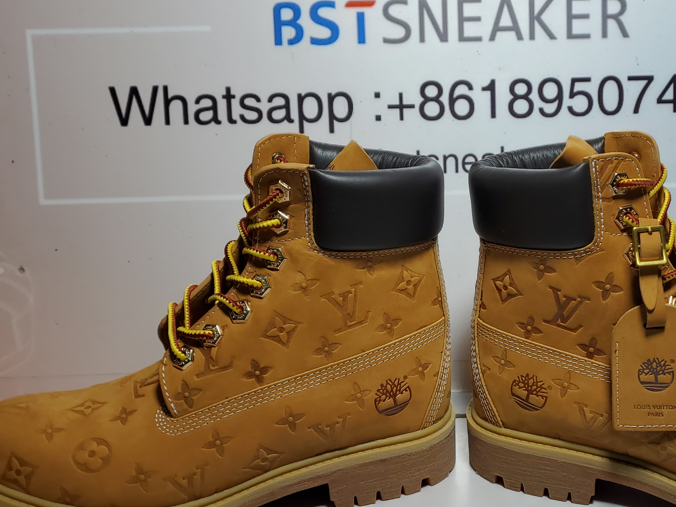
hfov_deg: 41.5
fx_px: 879
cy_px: 291
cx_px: 457
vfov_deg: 32.1
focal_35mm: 45
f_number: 1.5
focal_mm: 4.3
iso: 50
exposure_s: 1/684
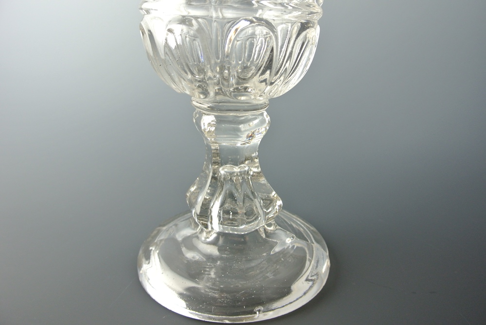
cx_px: 243
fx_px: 392
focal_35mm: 29
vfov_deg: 45.1
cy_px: 162
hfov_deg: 63.6
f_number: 3.5
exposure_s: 1/60
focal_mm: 11
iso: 400
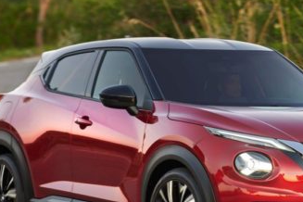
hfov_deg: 6.5
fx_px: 2685
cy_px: 135
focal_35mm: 319
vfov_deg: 4.3
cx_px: 250
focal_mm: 150
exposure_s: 1/250
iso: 640
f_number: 3.5
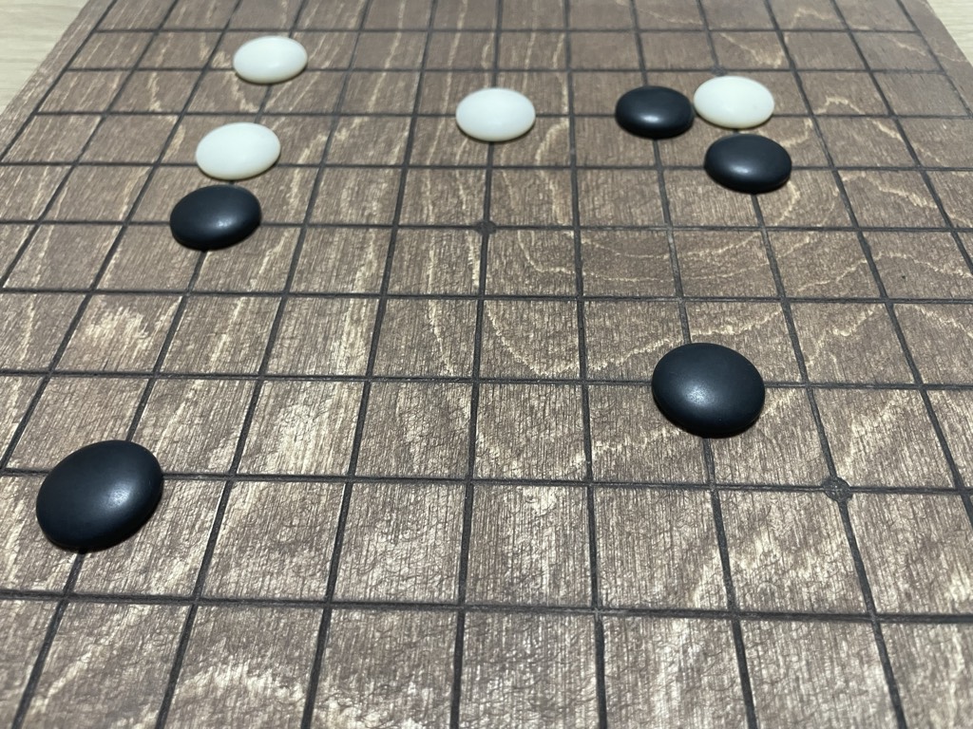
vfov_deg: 53.1
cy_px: 364
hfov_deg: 67.3
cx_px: 486
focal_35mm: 26
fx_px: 731
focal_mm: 4.2
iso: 320
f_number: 1.6
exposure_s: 1/50
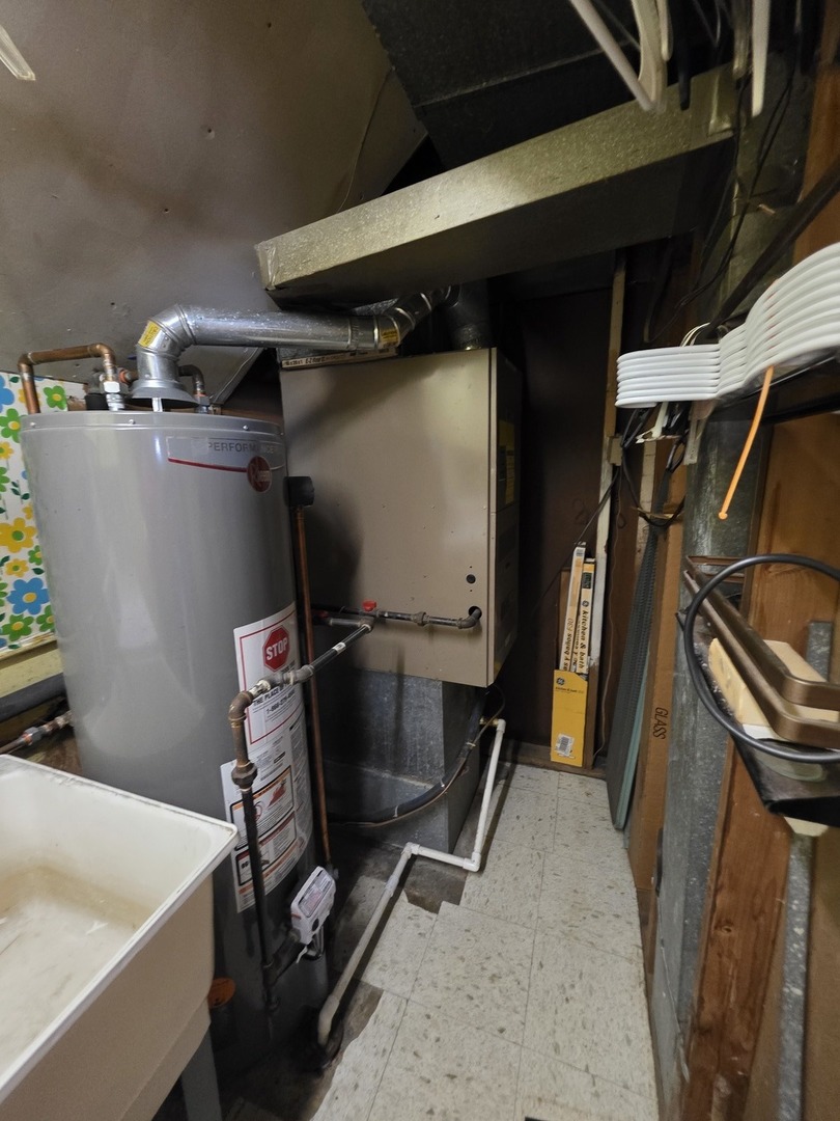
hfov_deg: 89.9
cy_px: 560
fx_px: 421
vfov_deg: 106.2
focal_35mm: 13
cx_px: 420
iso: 1000
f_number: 1.9
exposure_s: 1/30
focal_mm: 2.2
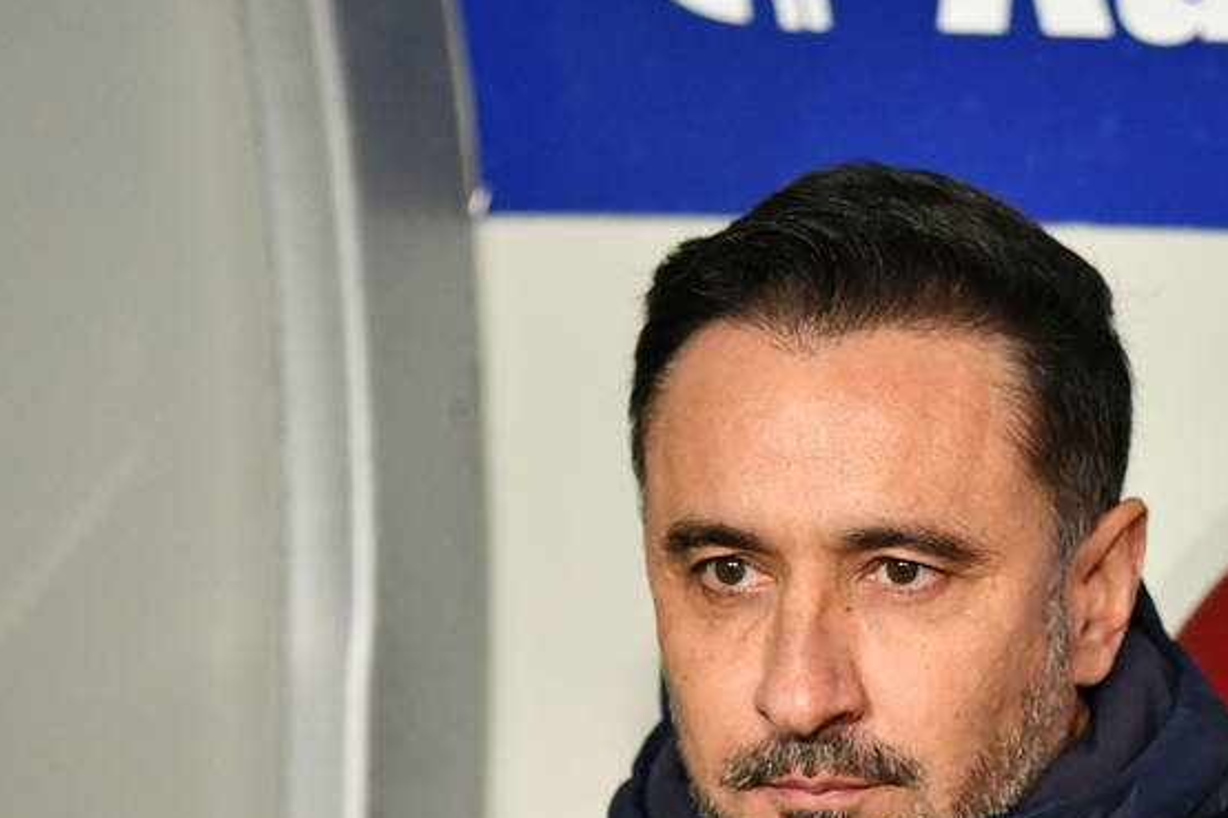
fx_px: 23631
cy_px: 728
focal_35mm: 693
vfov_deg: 2.0
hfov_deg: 3.0
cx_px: 918
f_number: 2.8
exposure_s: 1/800
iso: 2500
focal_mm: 300
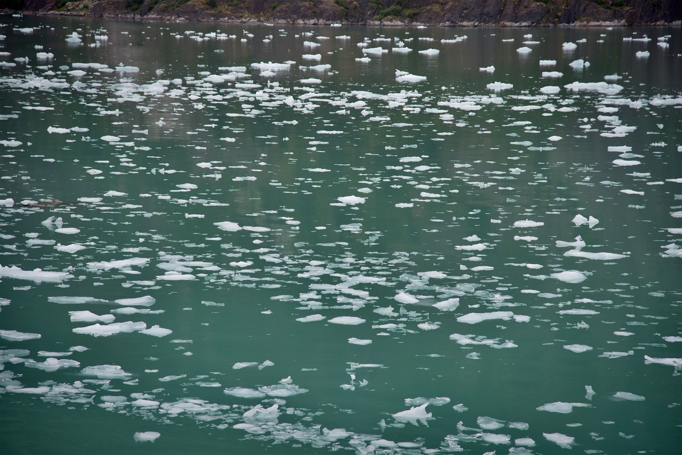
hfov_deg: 17.1
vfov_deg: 11.4
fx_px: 2274
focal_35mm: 120
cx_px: 341
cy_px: 228
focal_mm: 120
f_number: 5
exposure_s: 1/250
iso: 100
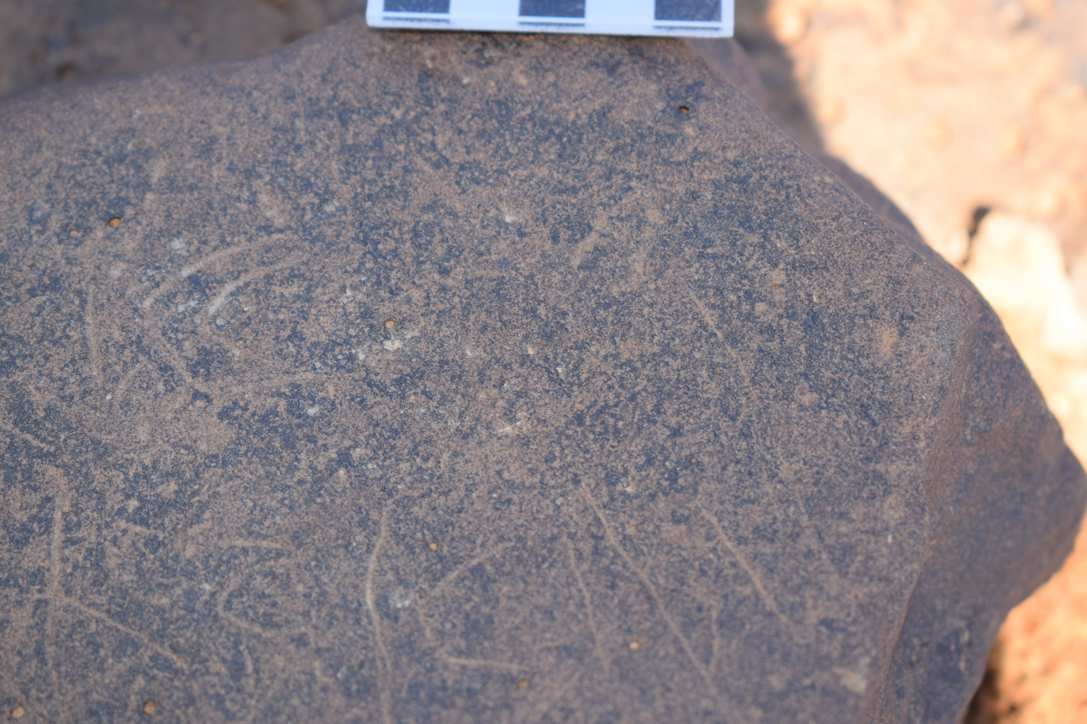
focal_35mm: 82
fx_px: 2491
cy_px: 362
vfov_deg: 16.6
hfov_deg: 24.6
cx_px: 544
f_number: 5.6
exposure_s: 1/125
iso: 100
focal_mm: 55
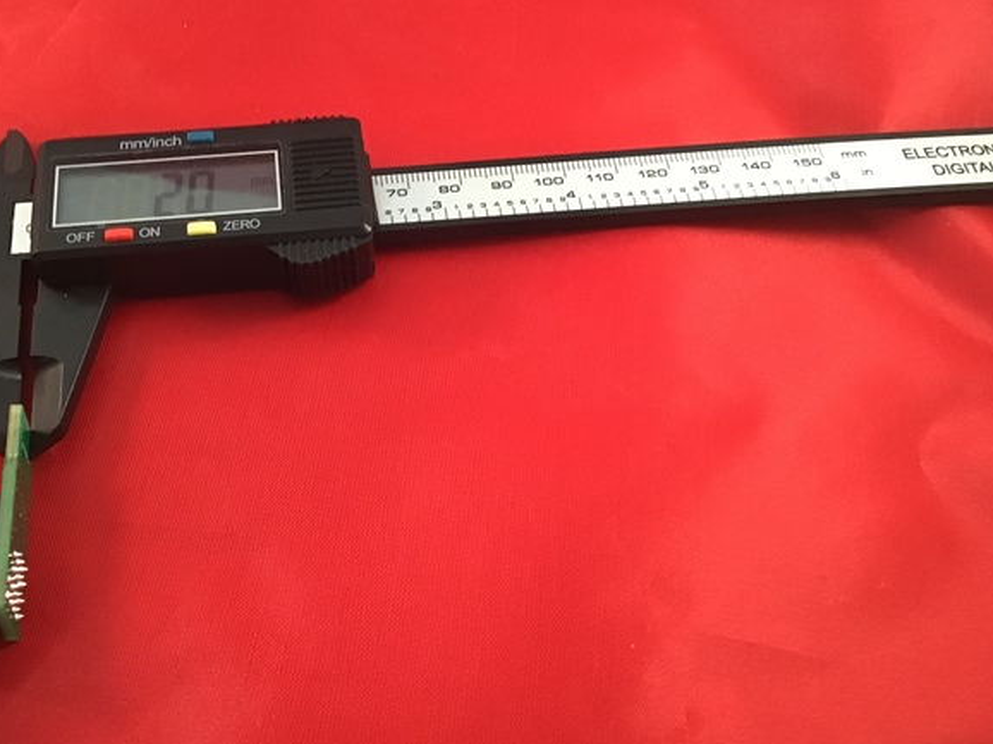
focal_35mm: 41
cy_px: 396
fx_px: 1176
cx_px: 397
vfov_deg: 35.1
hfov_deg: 45.5
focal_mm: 3.3
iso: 160
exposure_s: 1/30
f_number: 2.4
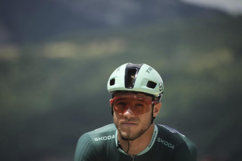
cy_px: 80
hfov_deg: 5.8
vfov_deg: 3.8
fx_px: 2406
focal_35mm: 358
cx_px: 121
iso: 1000
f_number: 5.6
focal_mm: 358
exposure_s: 1/6400
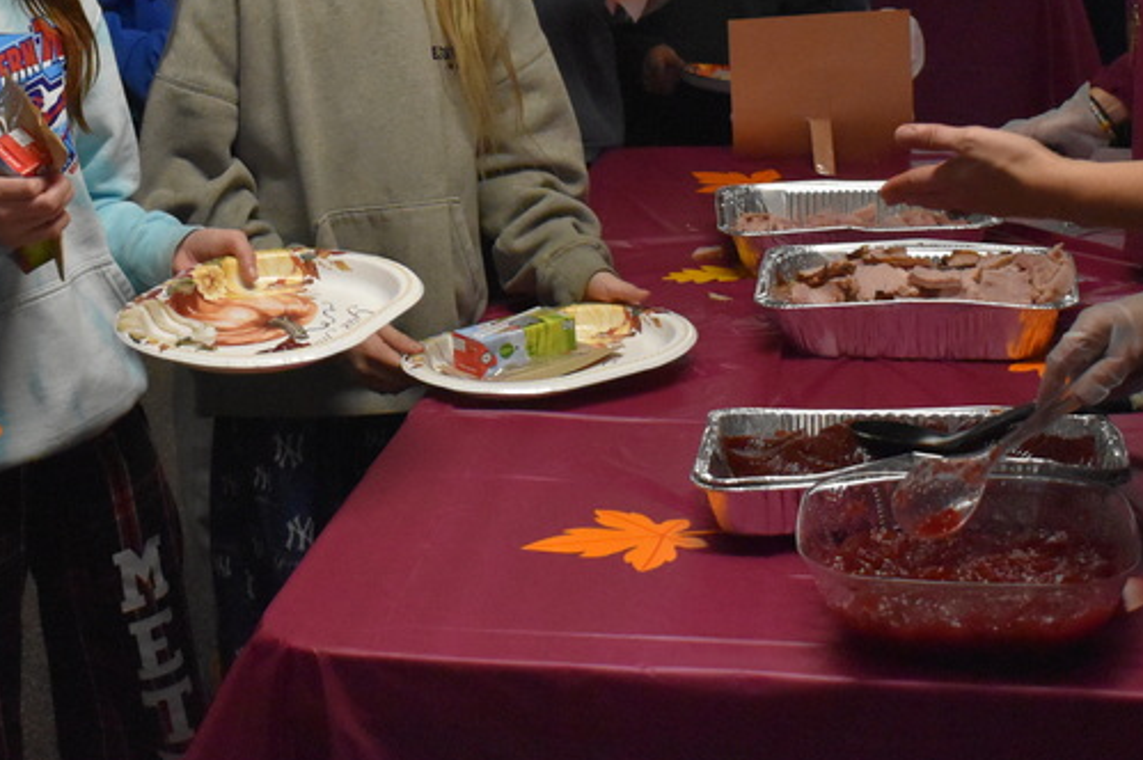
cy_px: 38
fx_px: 2444
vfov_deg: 17.4
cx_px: 387
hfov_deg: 26.2
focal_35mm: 77
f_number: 4
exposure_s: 1/400
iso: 3200
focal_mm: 25
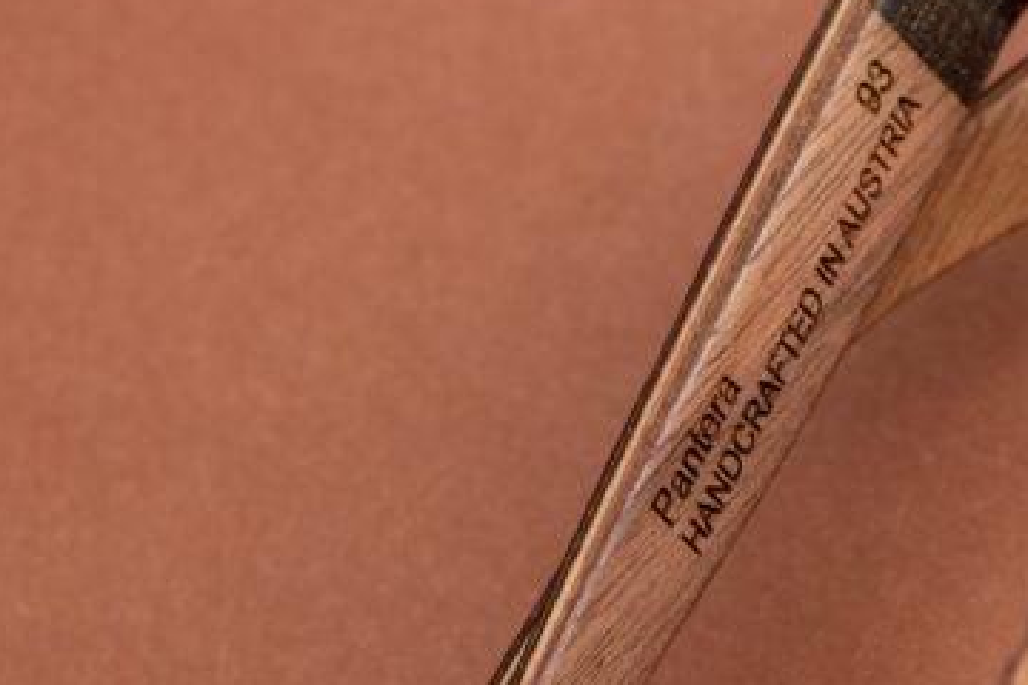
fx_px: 8537
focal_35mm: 299
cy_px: 437
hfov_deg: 6.9
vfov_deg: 4.6
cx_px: 805
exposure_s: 1/160
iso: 64
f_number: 13
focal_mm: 105
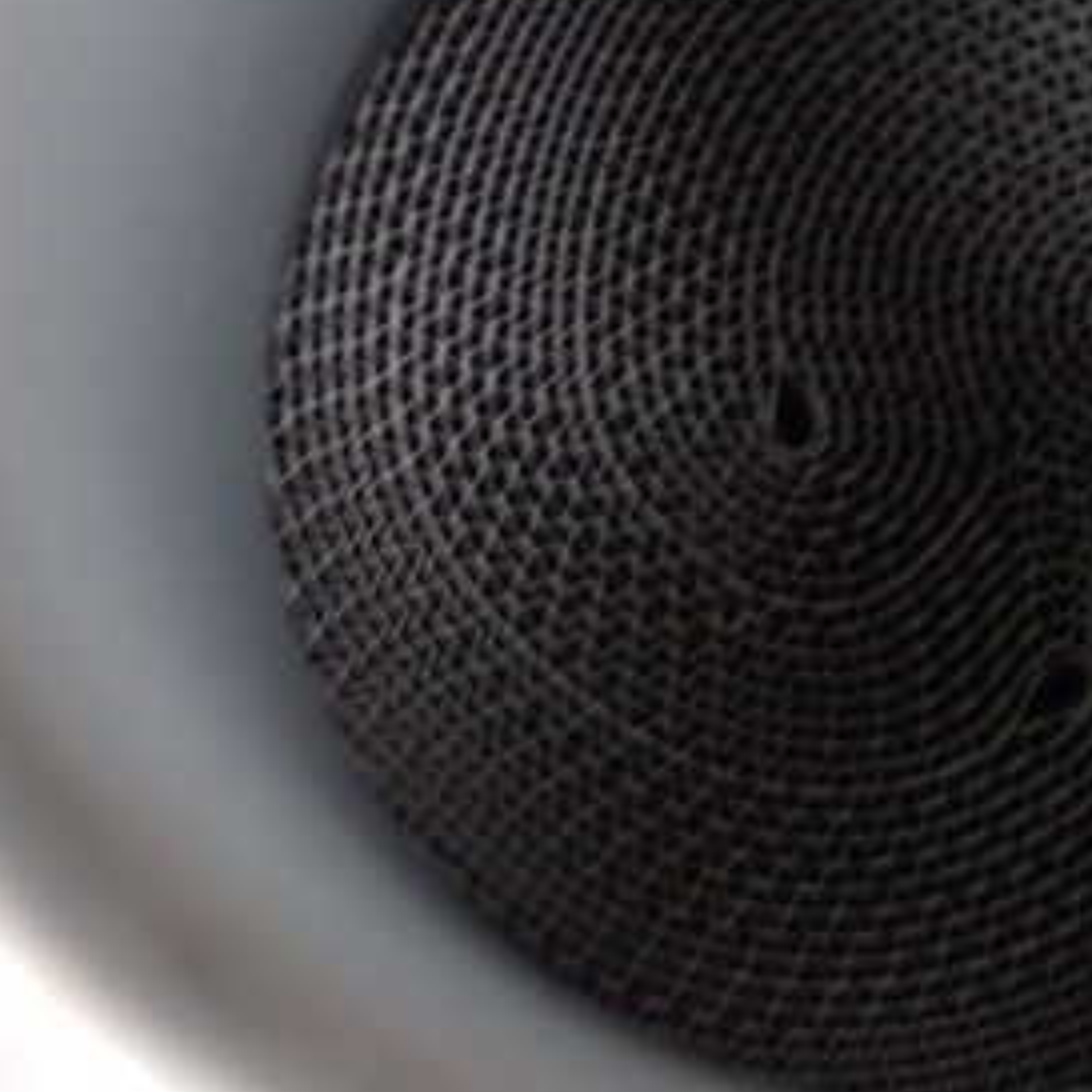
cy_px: 200
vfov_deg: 17.8
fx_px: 3462
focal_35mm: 97
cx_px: 968
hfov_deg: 17.7
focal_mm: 9.01
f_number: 3.2
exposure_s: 1/13
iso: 1000
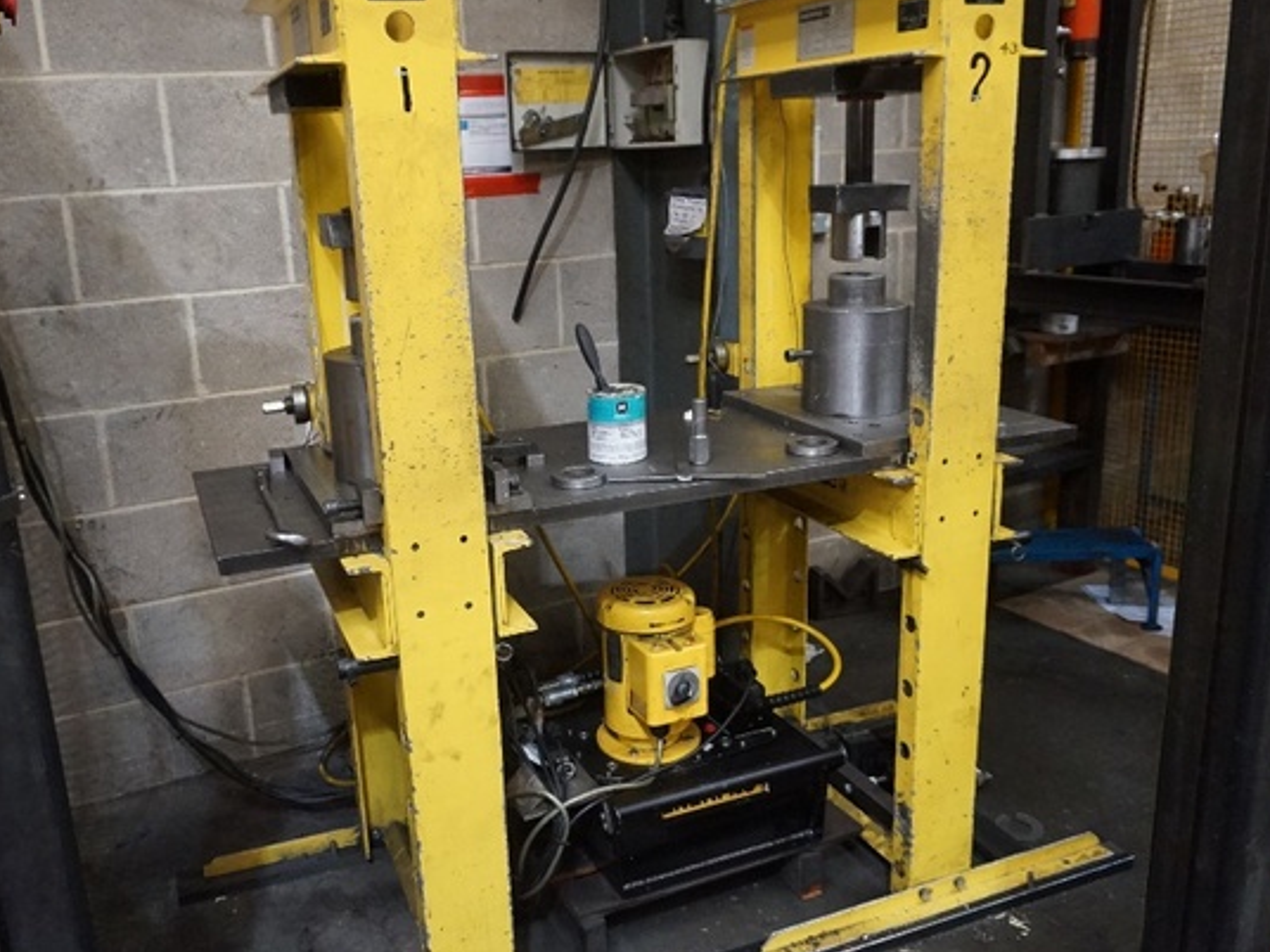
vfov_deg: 45.4
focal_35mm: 31
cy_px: 469
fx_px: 1137
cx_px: 564
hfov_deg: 58.2
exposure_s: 1/160
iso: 3200
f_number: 3.5
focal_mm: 16
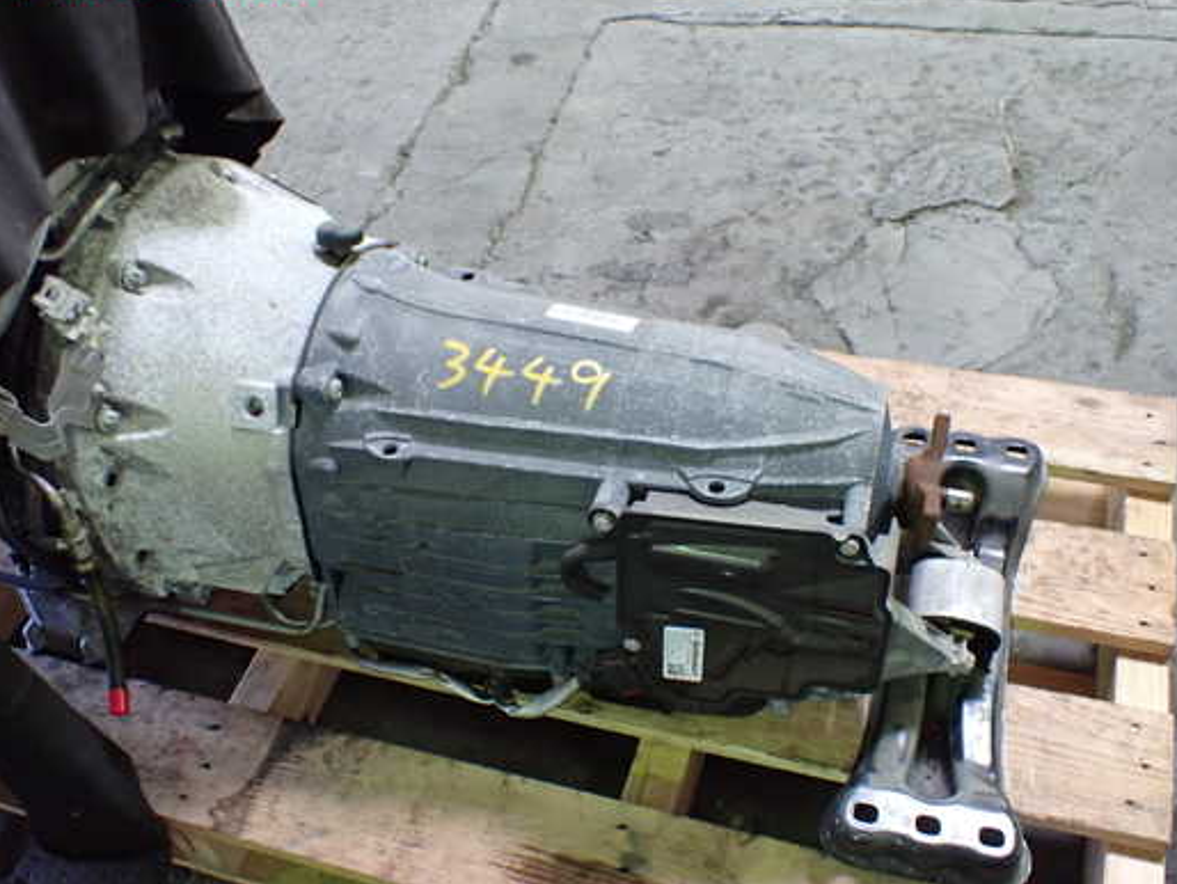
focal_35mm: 35
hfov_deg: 52.6
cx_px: 570
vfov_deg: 40.7
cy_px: 467
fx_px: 1191
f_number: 2.3
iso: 800
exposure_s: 1/80
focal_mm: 5.4
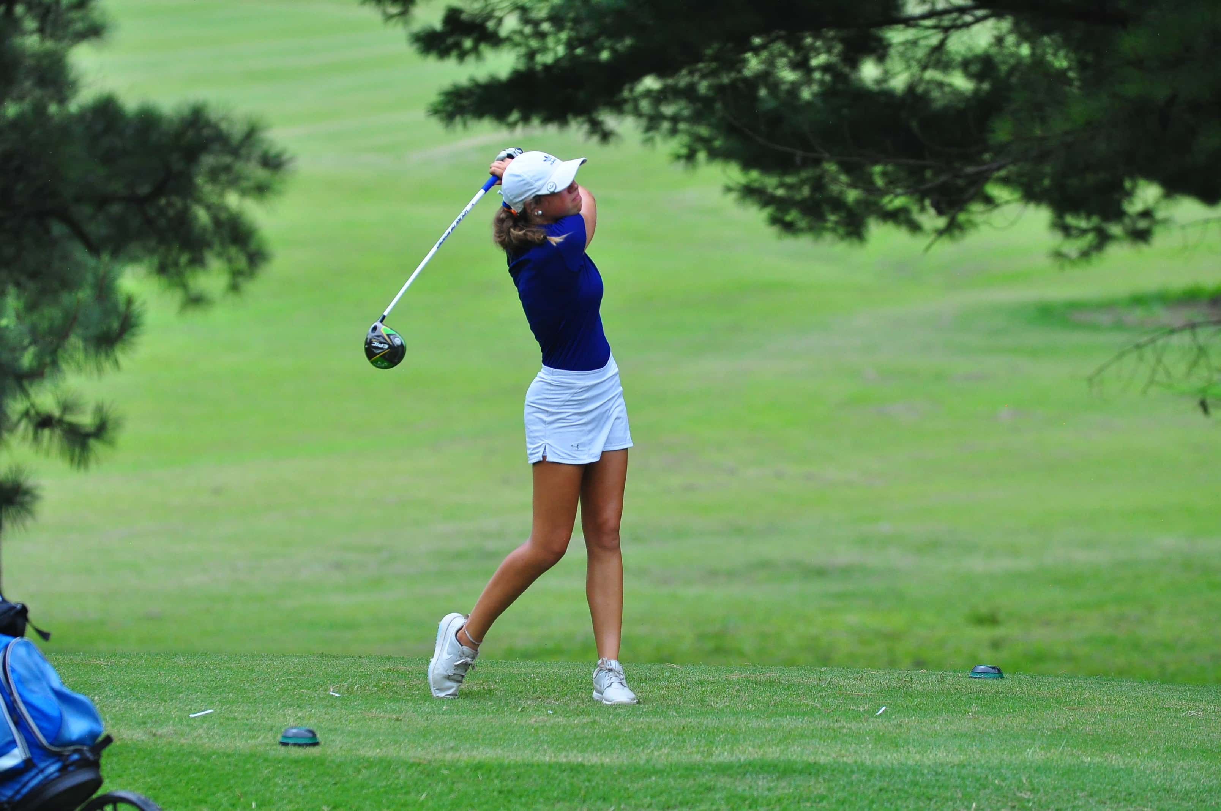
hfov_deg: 7.9
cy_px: 406
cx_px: 610
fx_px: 8892
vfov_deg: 5.2
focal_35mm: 262
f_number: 3.5
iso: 1000
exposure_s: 1/4000
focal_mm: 175
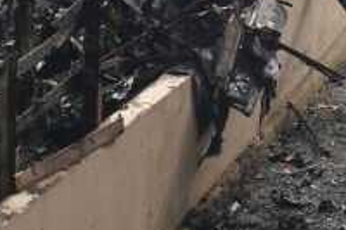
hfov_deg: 6.0
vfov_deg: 4.1
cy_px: -106
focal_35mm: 336
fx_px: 3227
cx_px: -362
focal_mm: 61
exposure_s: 1/3200
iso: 1000
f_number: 4
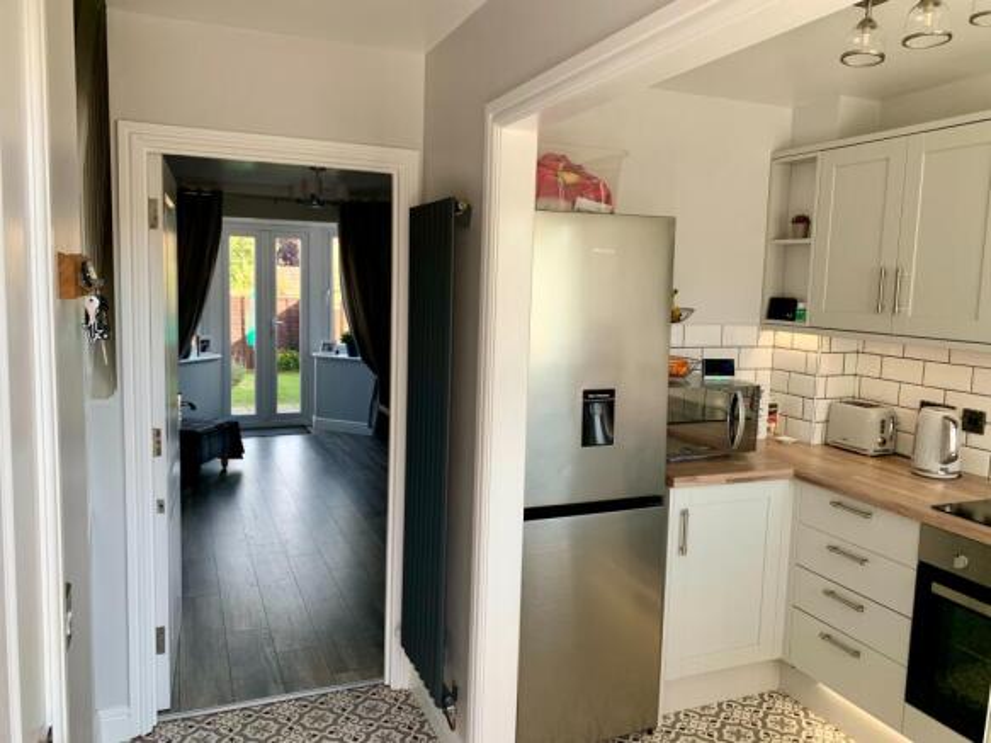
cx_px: 496
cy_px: 372
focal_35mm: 26
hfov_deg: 67.3
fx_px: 744
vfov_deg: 53.0
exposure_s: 1/121
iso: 50
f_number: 1.8
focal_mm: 4.25
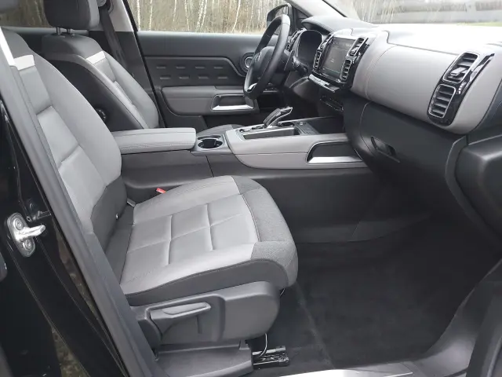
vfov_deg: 46.8
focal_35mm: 30
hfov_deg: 60.0
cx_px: 251
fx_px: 435
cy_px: 188
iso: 160
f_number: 1.8
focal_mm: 4.6
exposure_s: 1/50
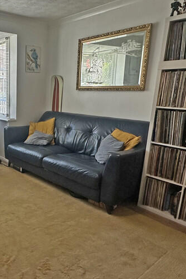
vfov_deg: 61.9
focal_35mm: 30
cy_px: 147
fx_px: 233
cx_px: 17
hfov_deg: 40.2
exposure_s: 1/250
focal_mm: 2.22
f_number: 2.2
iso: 80
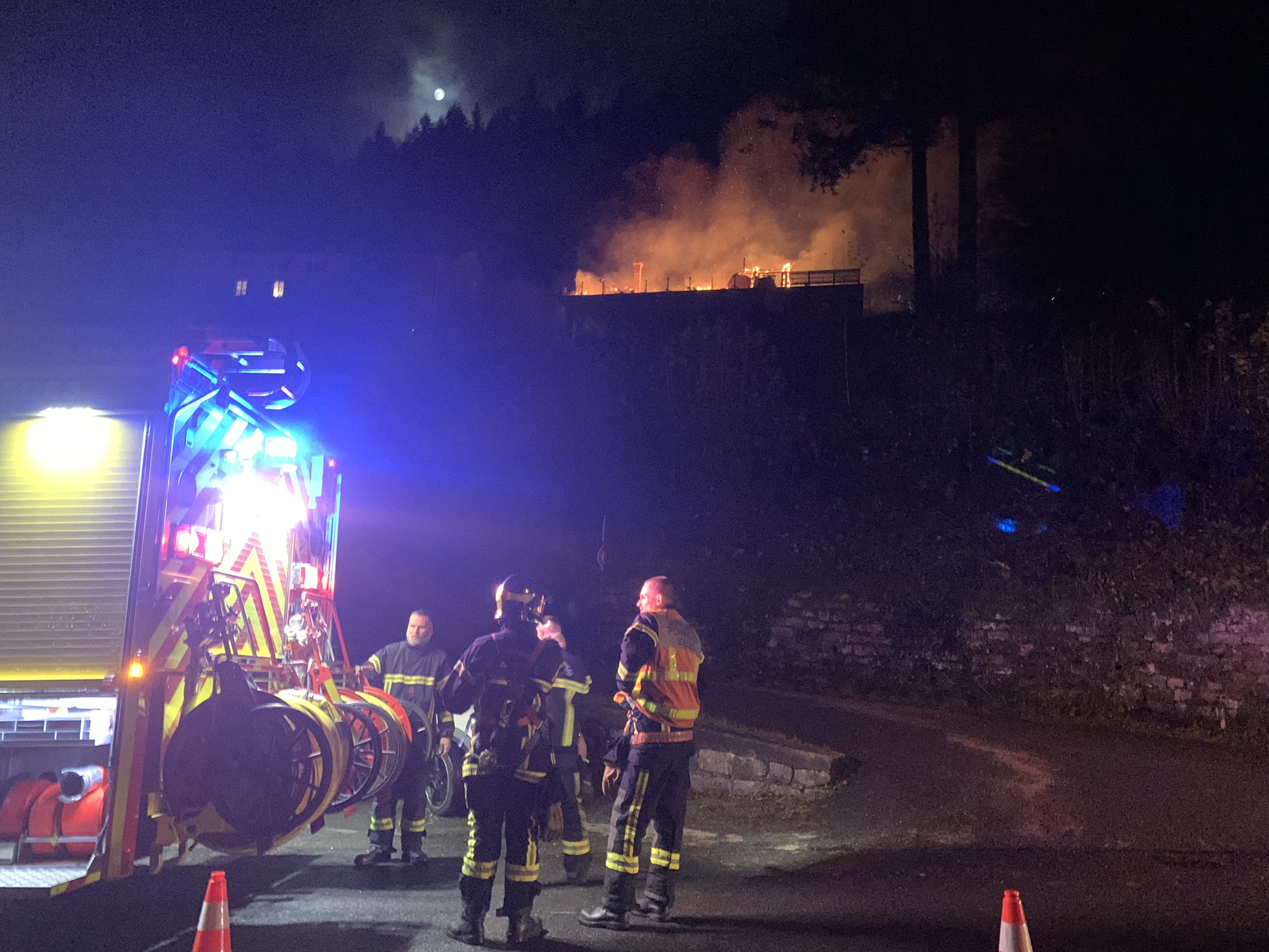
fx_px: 953
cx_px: 634
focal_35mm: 26
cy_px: 476
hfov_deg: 67.3
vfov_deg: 53.1
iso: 800
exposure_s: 1/19
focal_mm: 4.25
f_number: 1.8
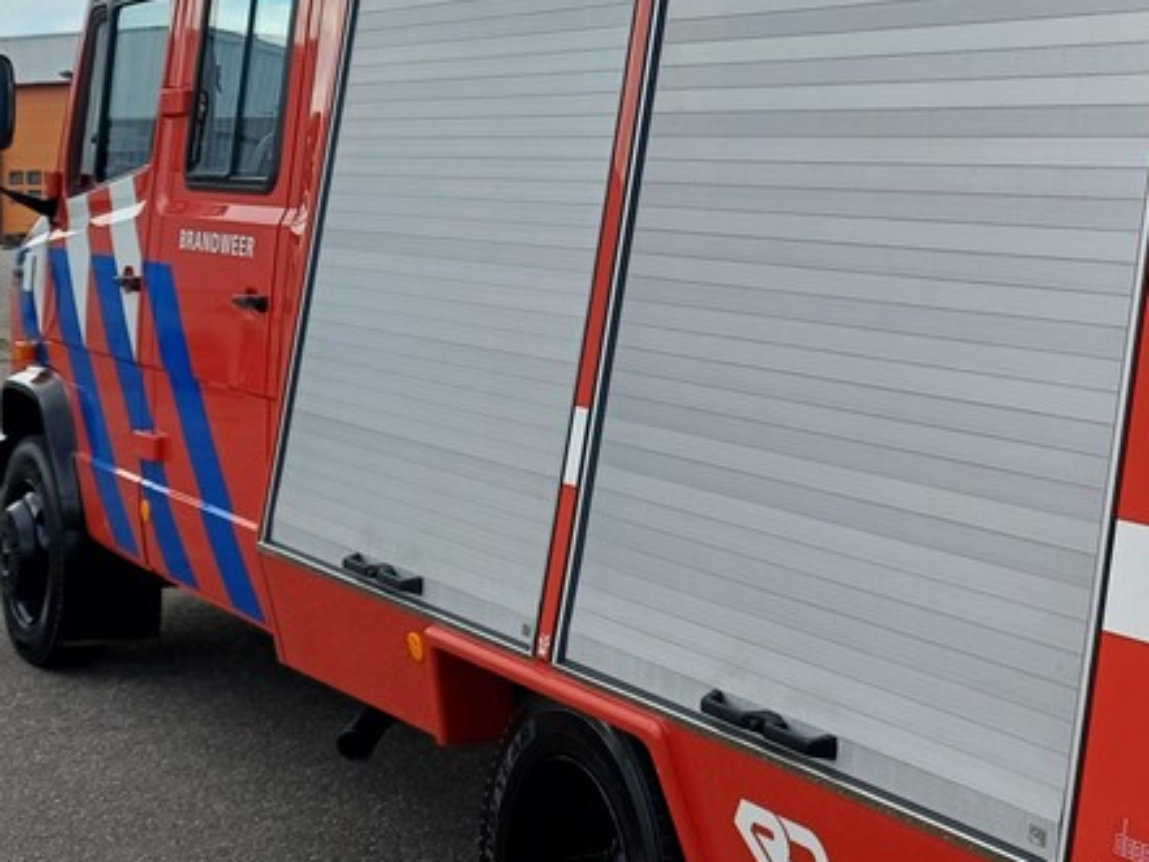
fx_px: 1926
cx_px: 1045
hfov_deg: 31.6
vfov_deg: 25.1
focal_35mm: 58
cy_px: 273
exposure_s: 1/1024
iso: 50
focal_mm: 4.65
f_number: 1.8
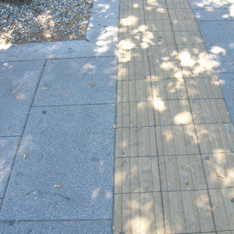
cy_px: 118
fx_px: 314
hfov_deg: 40.6
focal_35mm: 41
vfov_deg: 40.9
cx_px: 149
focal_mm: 5.7
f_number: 4.9
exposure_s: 1/25
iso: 50
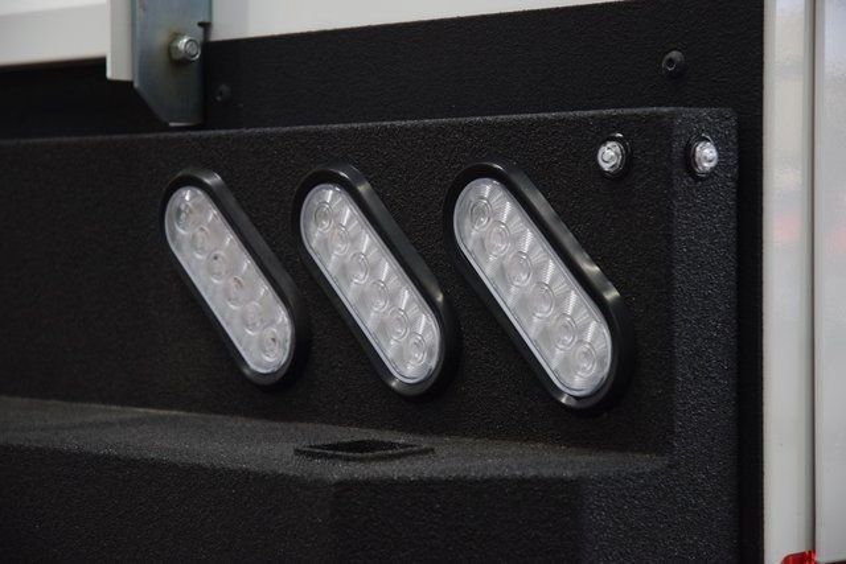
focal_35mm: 105
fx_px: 2468
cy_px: 282
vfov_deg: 13.0
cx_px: 423
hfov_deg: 19.5
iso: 1600
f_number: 4.5
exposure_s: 1/80
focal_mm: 70
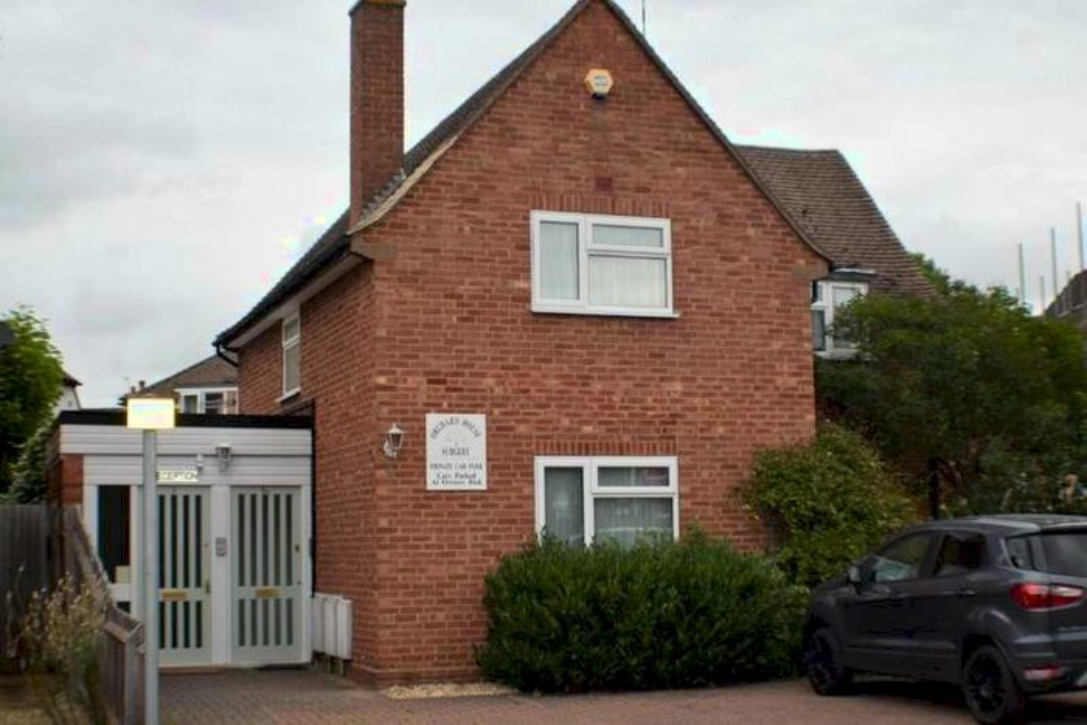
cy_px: 362
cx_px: 544
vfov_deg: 19.7
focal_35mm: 69
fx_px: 2084
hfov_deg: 29.2
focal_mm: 46
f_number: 7.1
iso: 125
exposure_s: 1/200
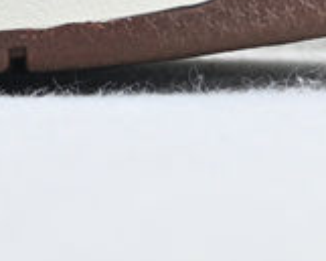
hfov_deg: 5.3
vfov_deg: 4.3
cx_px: -427
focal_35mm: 356
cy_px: -340
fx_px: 3437
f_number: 5
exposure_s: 1/30
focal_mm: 34
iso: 100
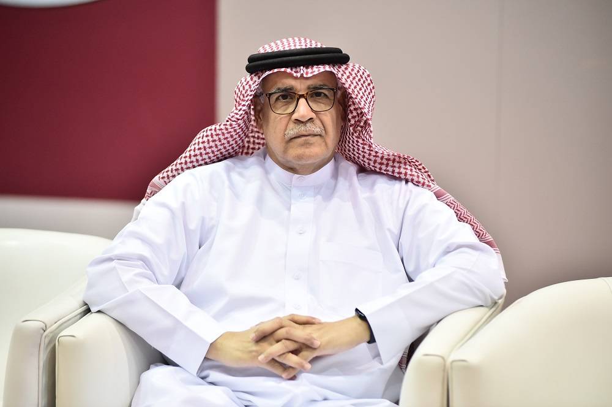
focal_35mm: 160
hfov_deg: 12.9
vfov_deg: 8.6
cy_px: 204
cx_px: 306
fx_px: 2716
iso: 2500
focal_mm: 160
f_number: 2.8
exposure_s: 1/320
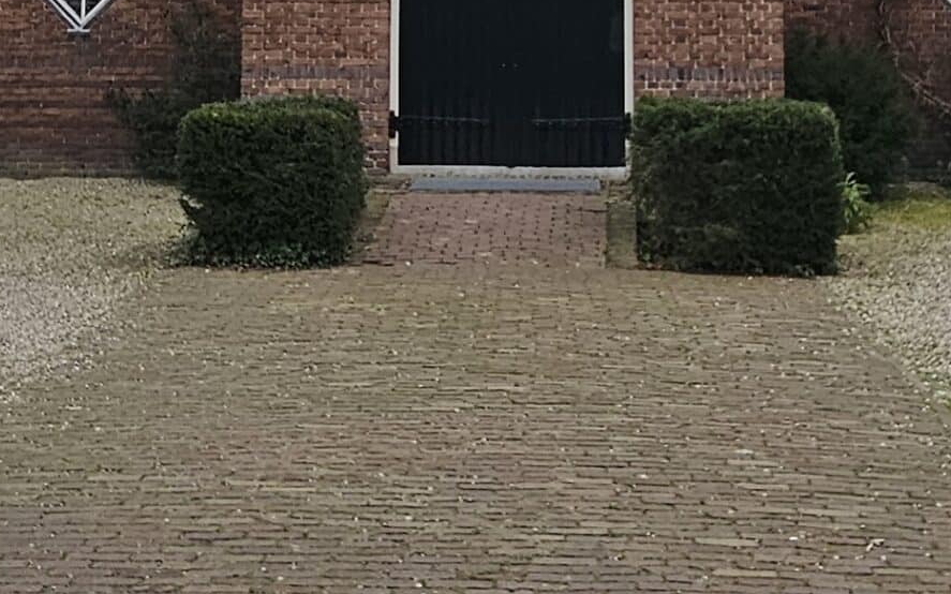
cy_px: -177
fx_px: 1529
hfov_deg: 34.5
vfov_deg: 20.2
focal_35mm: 59
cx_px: 517
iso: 80
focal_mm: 2.2
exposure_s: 1/204
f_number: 2.2
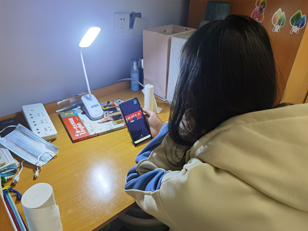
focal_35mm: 27
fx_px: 240
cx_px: 154
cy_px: 116
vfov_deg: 51.4
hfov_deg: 65.3
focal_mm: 6.71
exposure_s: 1/50
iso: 200
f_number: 1.9
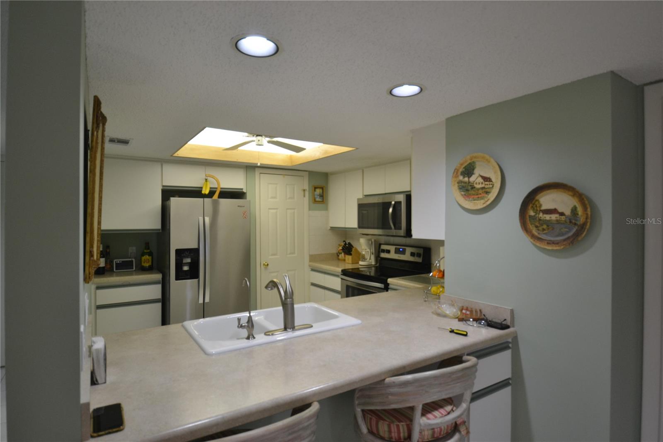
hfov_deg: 90.0
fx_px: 331
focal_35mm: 18
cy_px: 221
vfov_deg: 67.4
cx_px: 332
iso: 500
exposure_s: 1/60
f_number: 3.8
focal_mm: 12
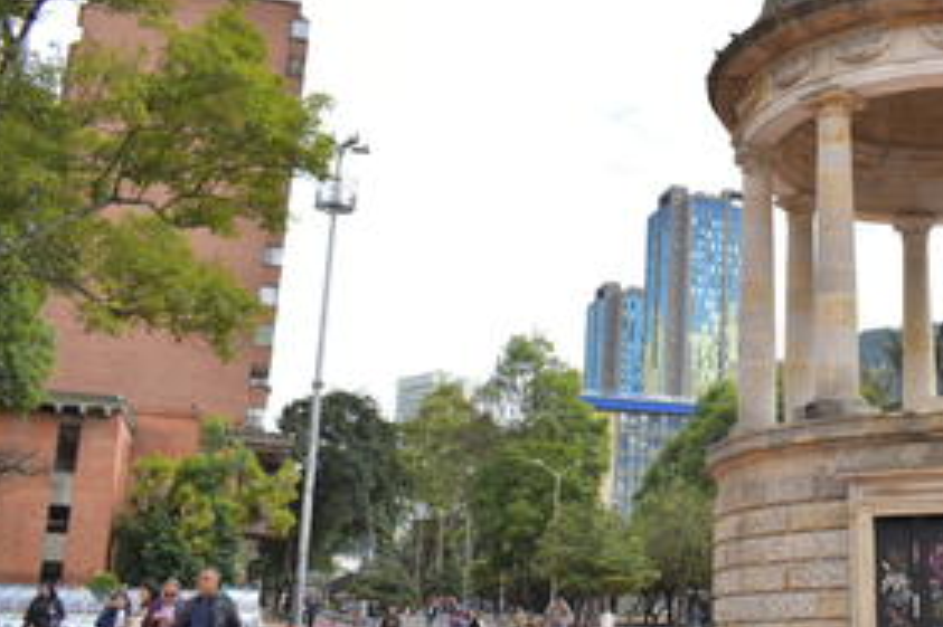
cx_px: 815
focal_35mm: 48
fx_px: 1257
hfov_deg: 38.8
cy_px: 310
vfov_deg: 28.0
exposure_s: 1/500
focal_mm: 18
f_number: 5.6
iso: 250
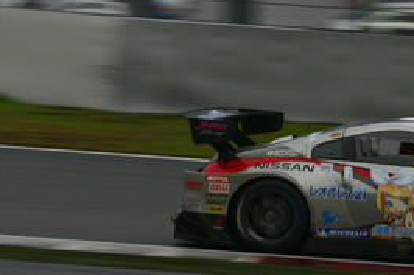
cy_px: 172
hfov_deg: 2.3
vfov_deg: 1.5
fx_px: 10378
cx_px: 350
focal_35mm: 903
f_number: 6.3
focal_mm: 250
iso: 500
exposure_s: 1/160
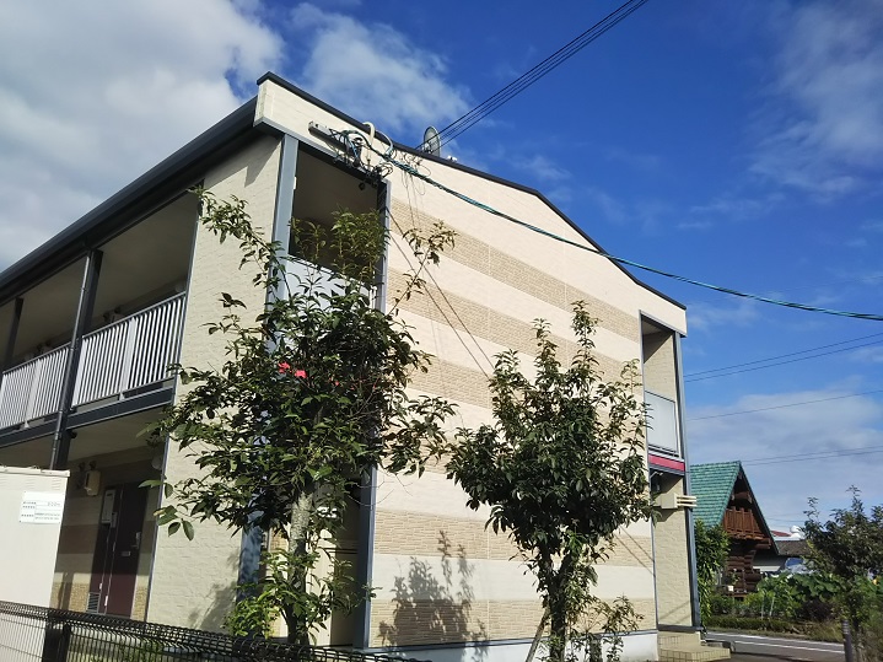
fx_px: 765
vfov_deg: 46.8
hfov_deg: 60.0
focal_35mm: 30
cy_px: 331
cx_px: 442
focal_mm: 4
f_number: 2.2
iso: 20
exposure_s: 1/1473
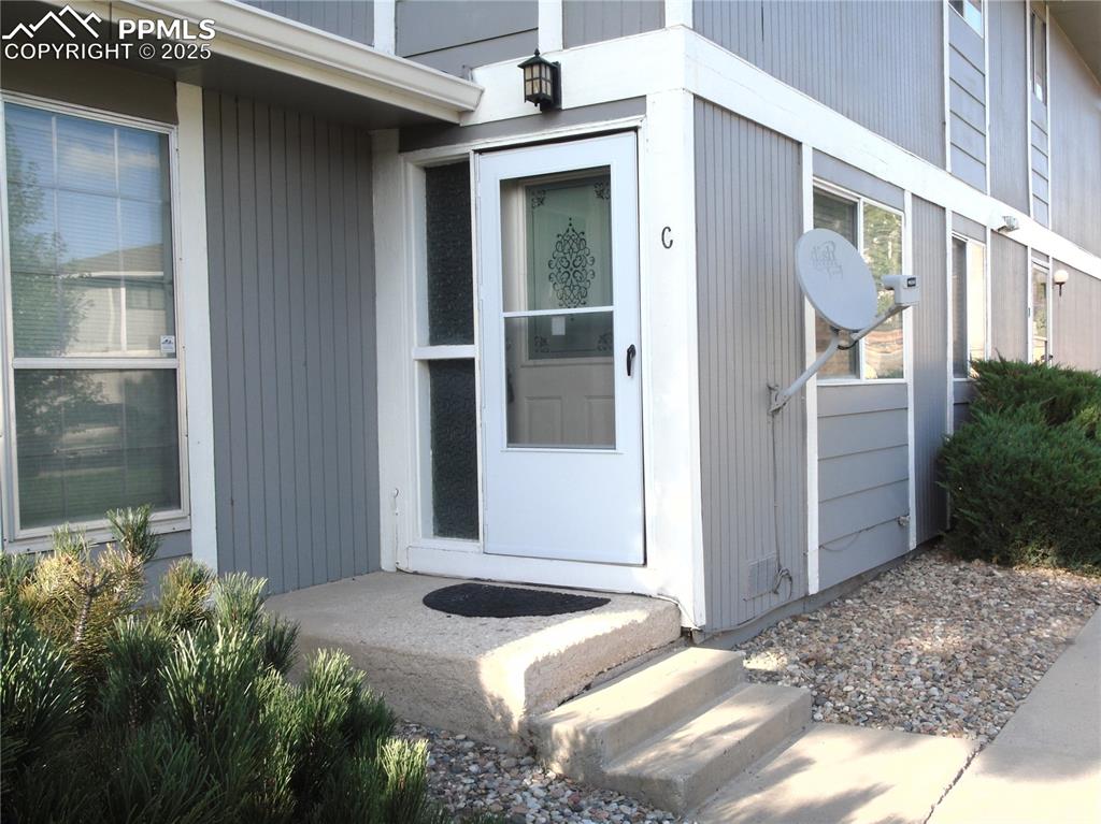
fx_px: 1081
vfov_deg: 41.8
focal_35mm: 34
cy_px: 412
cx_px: 550
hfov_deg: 54.0
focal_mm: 6.1
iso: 80
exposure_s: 1/50
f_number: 3.8
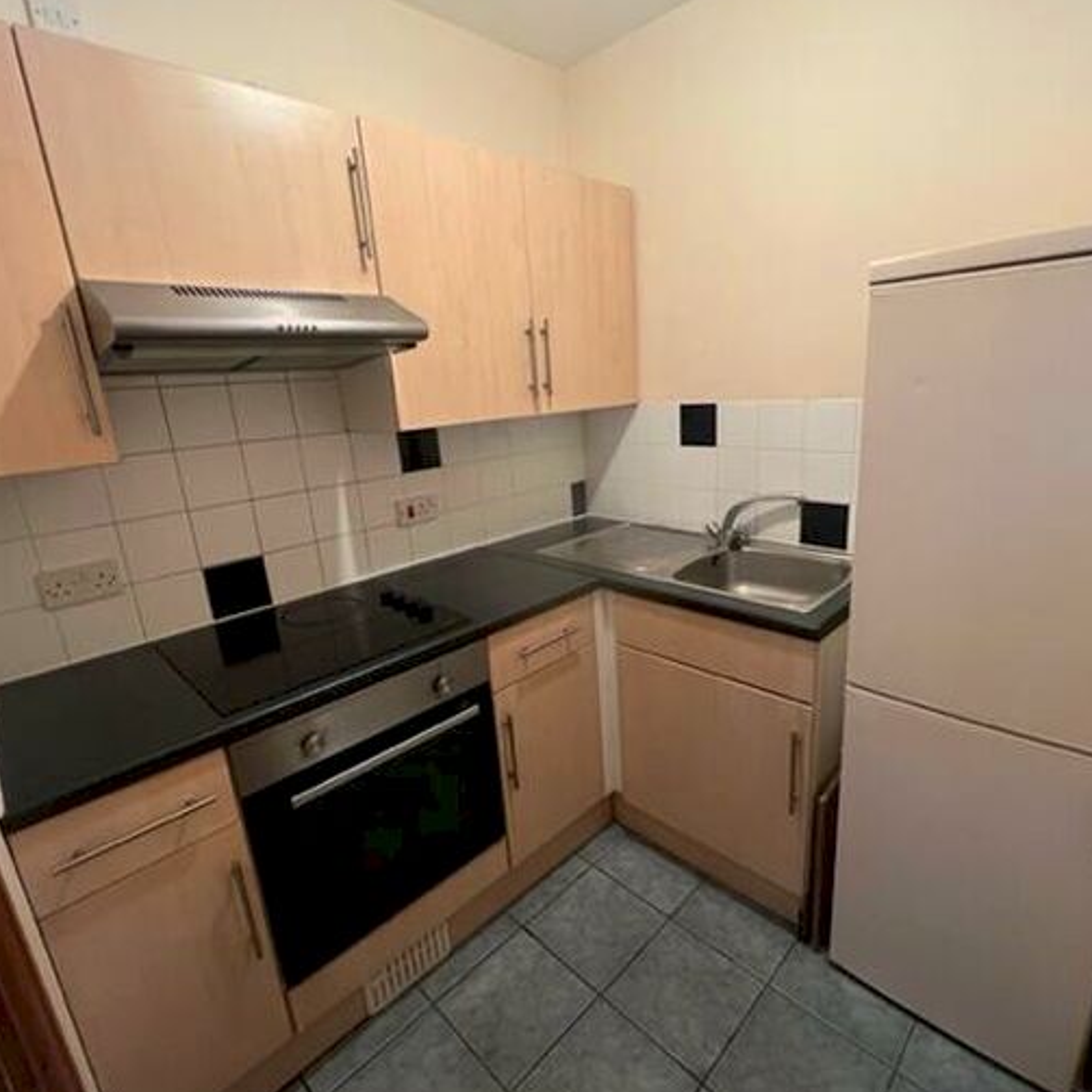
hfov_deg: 87.4
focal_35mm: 16
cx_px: 573
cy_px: 546
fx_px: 571
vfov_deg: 87.4
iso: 500
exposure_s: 1/50
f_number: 1.8
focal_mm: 1.57
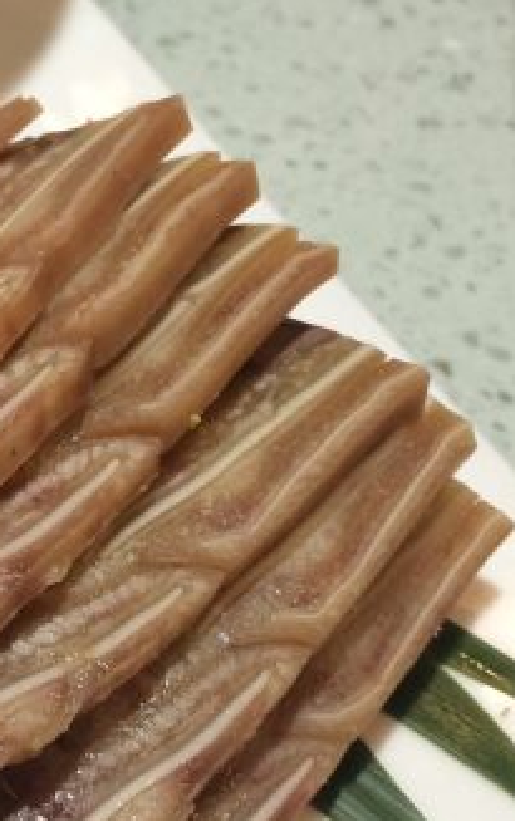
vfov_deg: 29.6
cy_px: 628
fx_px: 1524
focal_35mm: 68
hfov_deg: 18.6
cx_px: -9
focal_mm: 4.12
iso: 64
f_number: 2.2
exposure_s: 1/33
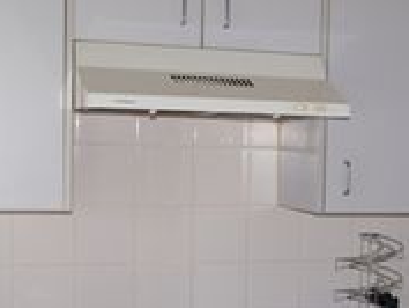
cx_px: 335
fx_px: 1088
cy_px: 267
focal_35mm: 92
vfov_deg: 15.9
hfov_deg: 21.0
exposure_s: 1/60
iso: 250
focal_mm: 24
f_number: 5.6
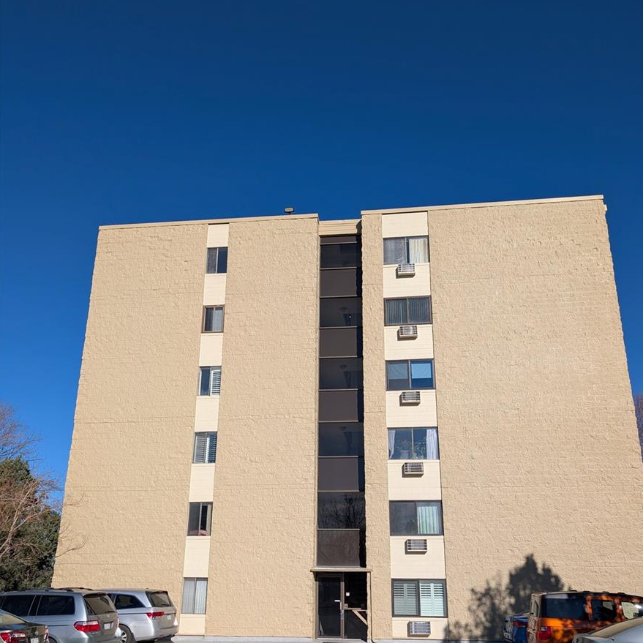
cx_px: 327
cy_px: 372
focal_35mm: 29
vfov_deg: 55.4
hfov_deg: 55.6
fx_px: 609
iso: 23
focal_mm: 6.9
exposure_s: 1/2119
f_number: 1.68
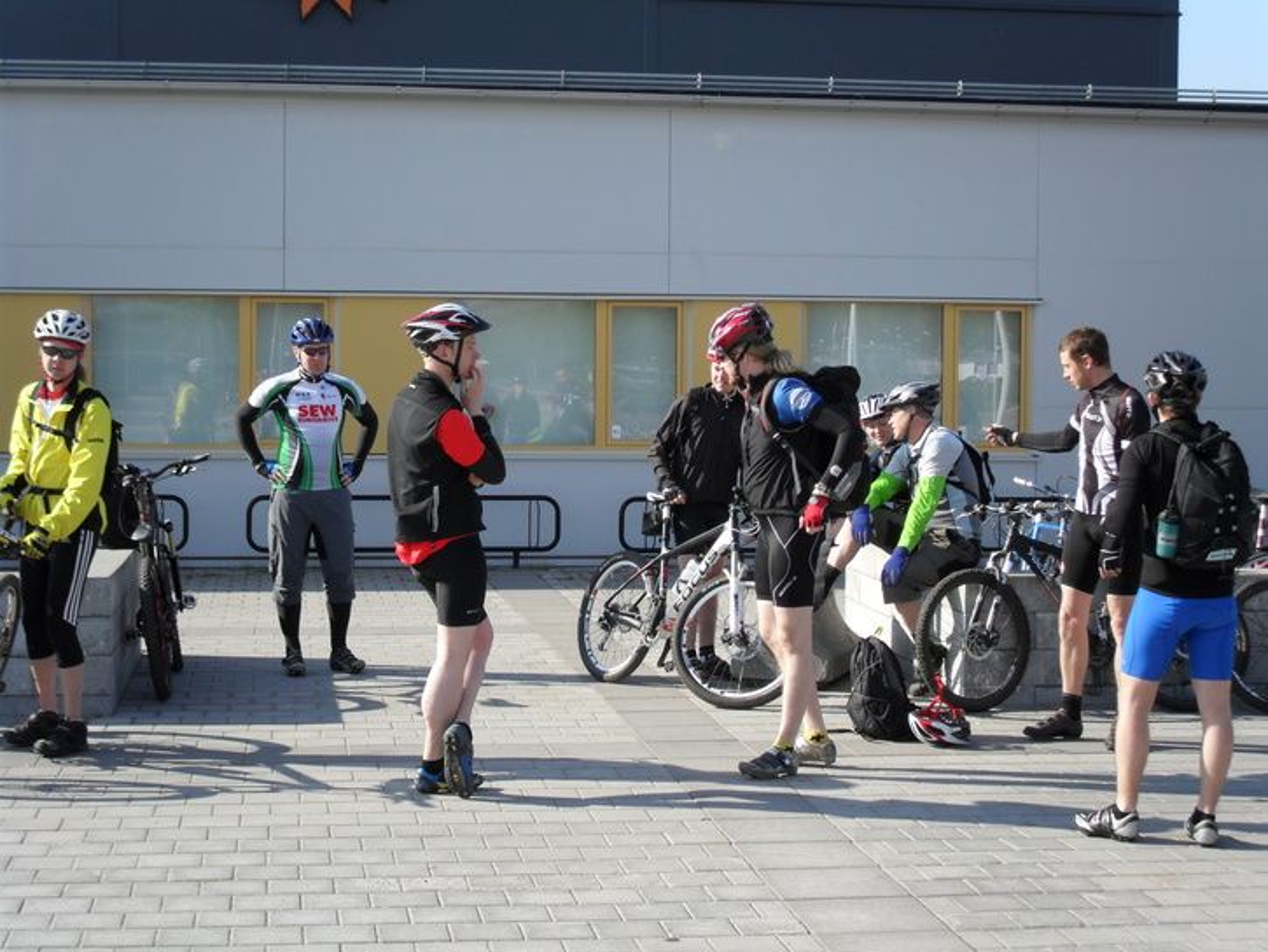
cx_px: 634
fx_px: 2418
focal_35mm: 66
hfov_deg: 29.4
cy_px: 476
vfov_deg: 22.3
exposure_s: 1/350
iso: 100
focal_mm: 11.7
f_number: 4.6
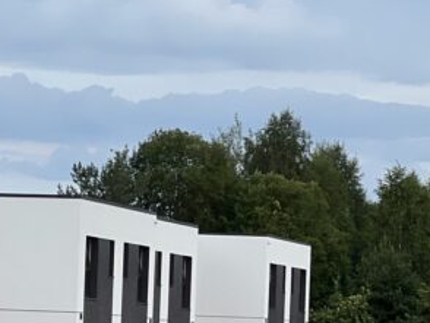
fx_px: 3332
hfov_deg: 7.3
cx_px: -35
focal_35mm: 268
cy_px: 229
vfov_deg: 5.6
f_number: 2.8
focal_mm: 9
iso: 32
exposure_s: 1/490
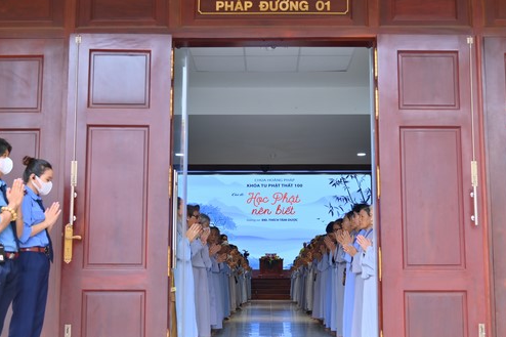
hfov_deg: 39.6
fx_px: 703
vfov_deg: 27.0
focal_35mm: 50
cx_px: 263
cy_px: 189
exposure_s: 1/80
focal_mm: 38
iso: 160
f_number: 4.5
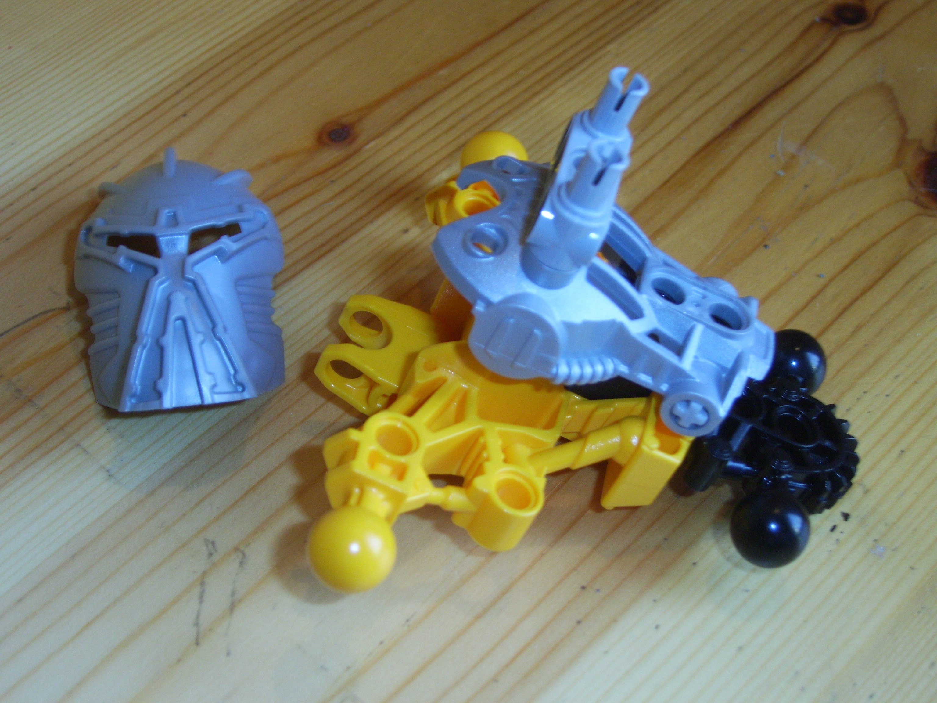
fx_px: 1895
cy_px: 352
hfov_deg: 27.8
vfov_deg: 21.0
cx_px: 468
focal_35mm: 70
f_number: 3.8
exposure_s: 1/40
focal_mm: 14.5
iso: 100
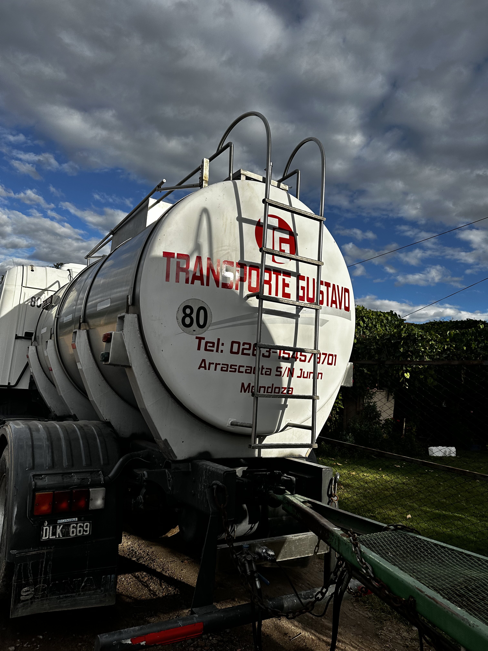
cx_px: 244
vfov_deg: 71.6
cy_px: 326
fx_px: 451
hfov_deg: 56.8
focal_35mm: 24
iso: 80
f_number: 1.78
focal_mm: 6.86
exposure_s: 1/4762
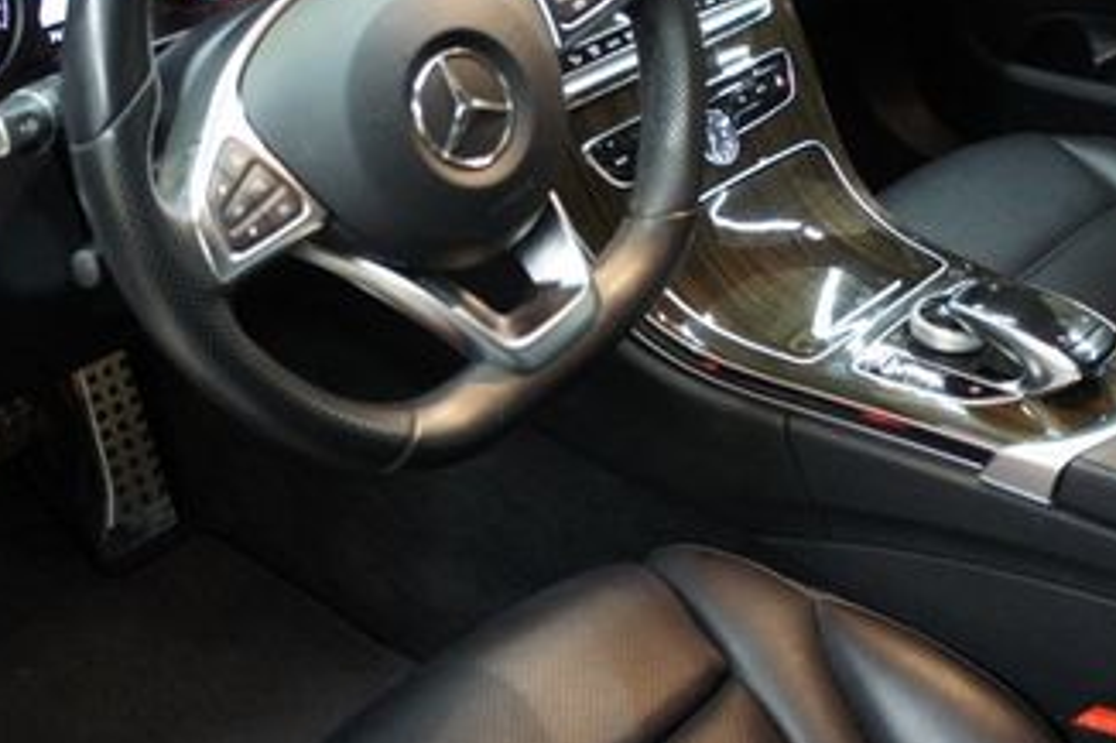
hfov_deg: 37.4
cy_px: 349
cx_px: 668
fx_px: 1642
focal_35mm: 53
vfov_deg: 25.5
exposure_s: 1/40
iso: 1600
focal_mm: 18
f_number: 3.5
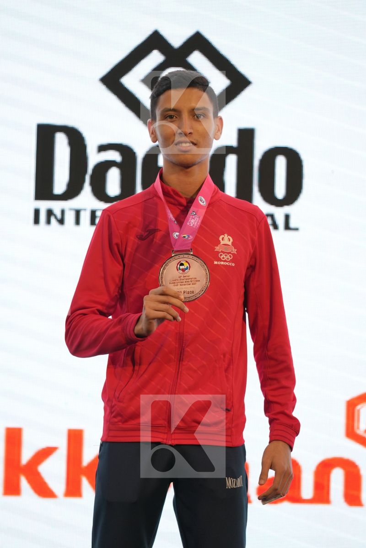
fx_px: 4575
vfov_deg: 6.9
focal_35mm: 300
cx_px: 183
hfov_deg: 4.6
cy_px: 274
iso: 400
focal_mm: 200
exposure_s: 1/250
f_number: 2.8
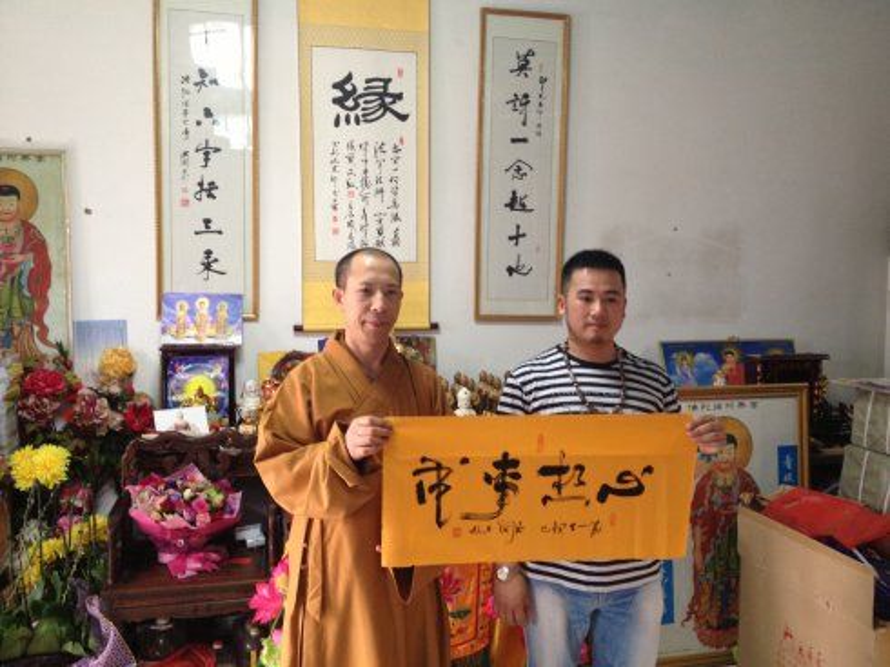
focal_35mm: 35
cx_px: 445
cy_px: 334
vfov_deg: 40.7
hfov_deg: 52.6
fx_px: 899
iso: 125
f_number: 2.4
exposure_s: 1/20
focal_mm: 4.28
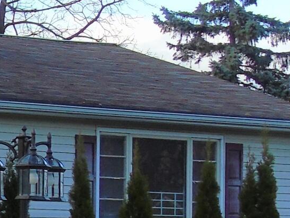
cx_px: -259
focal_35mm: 160
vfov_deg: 9.3
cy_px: 153
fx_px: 1340
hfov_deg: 11.3
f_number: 3.6
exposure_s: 1/200
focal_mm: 5.2
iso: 80
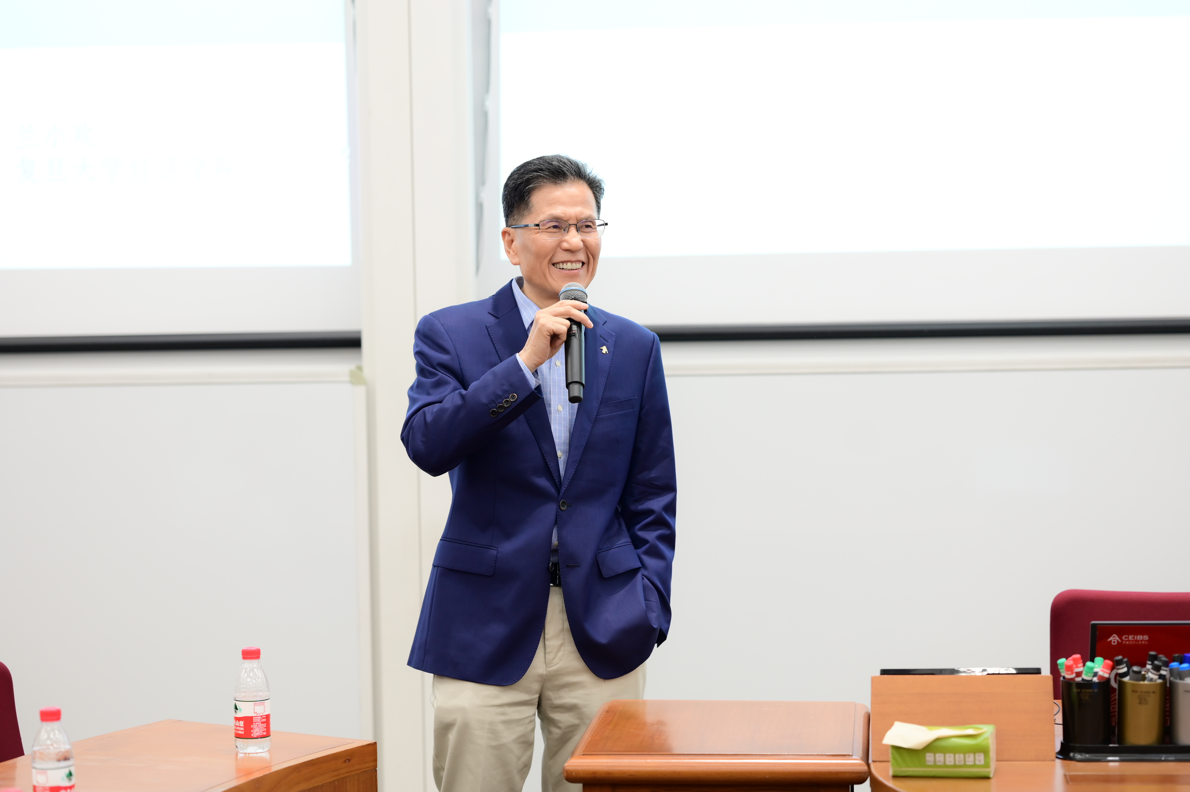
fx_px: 2808
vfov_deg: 16.1
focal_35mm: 85
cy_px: 396
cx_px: 595
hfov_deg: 23.9
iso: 640
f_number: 2.5
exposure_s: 1/160
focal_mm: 85
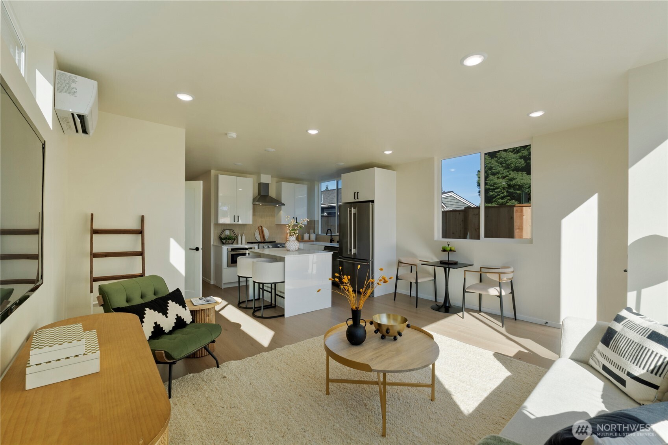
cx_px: 334
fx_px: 278
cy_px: 222
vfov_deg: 77.3
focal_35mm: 15
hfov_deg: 100.4
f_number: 9
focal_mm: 10
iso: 250
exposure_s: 1/8
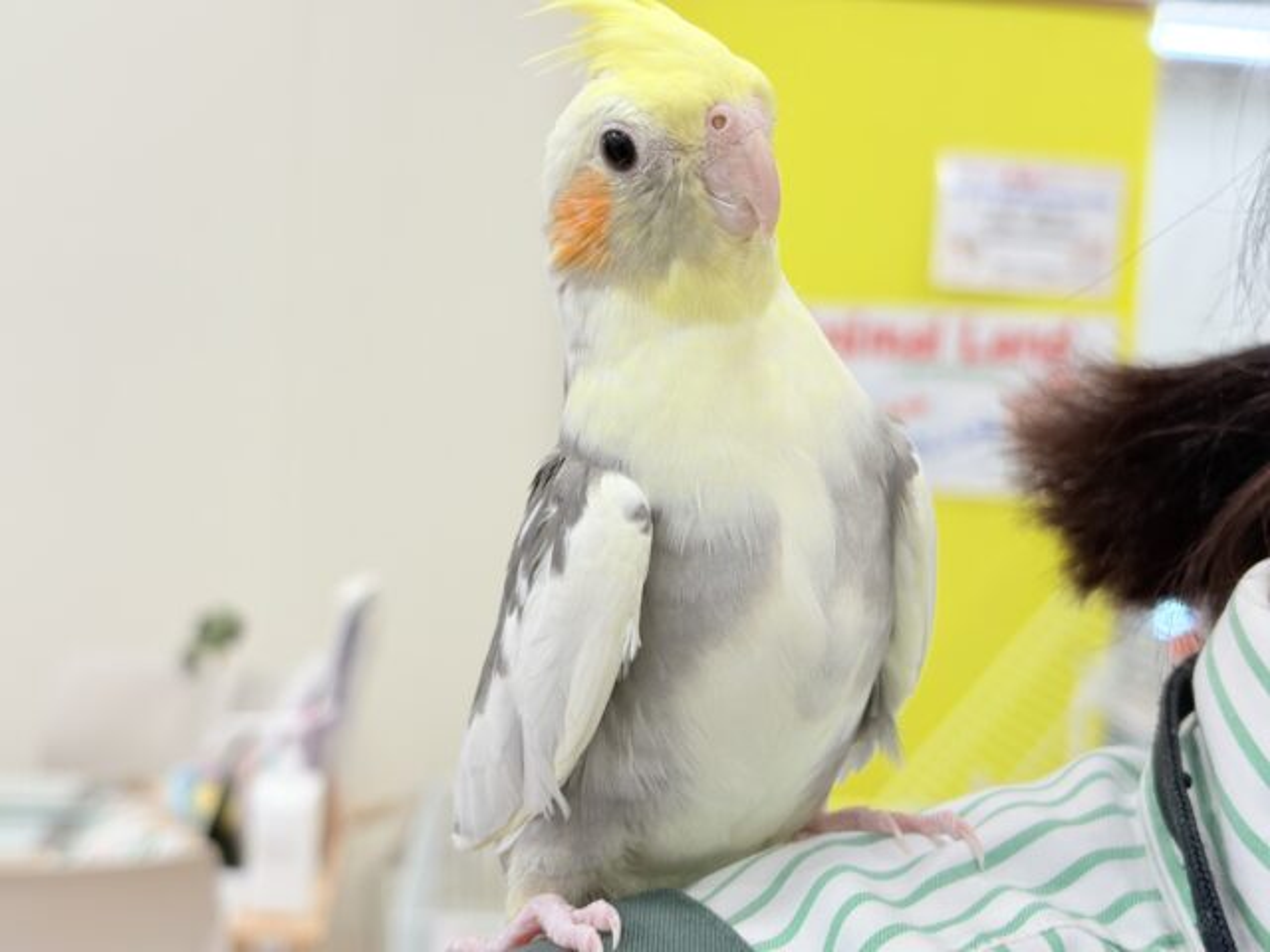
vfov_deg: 28.0
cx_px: 635
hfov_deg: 36.8
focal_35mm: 52
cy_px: 476
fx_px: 1908
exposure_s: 1/50
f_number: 1.6
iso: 40
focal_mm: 5.96
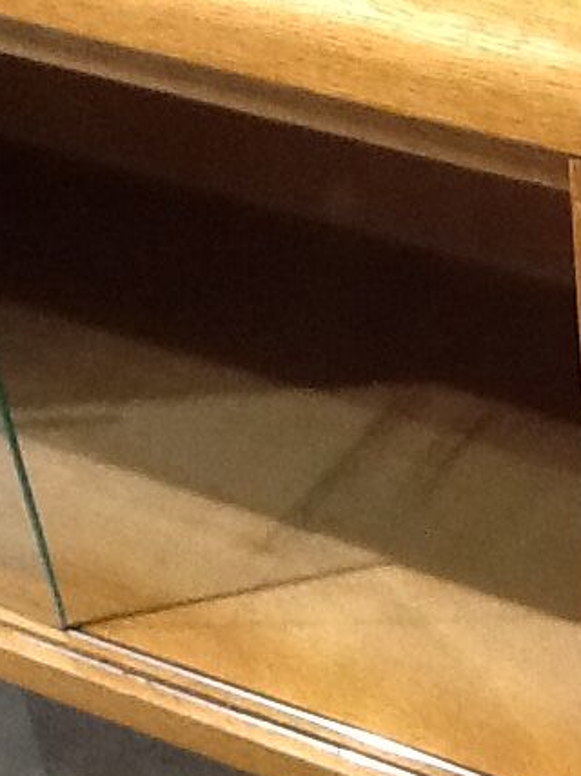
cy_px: 247
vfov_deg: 19.8
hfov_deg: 14.6
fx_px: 2217
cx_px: 643
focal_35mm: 99
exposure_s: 1/33
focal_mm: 2.03
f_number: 2.4
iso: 200
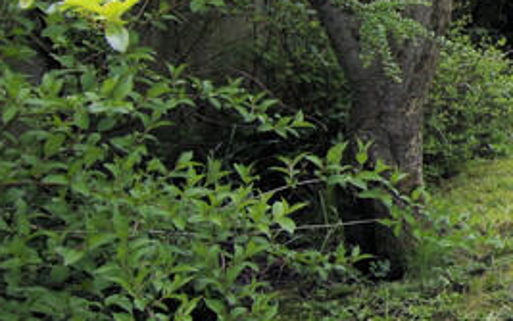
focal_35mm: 82
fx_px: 1147
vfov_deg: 15.2
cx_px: 882
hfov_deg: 19.7
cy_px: -91
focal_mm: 14
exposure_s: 1/100
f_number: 5.6
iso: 200
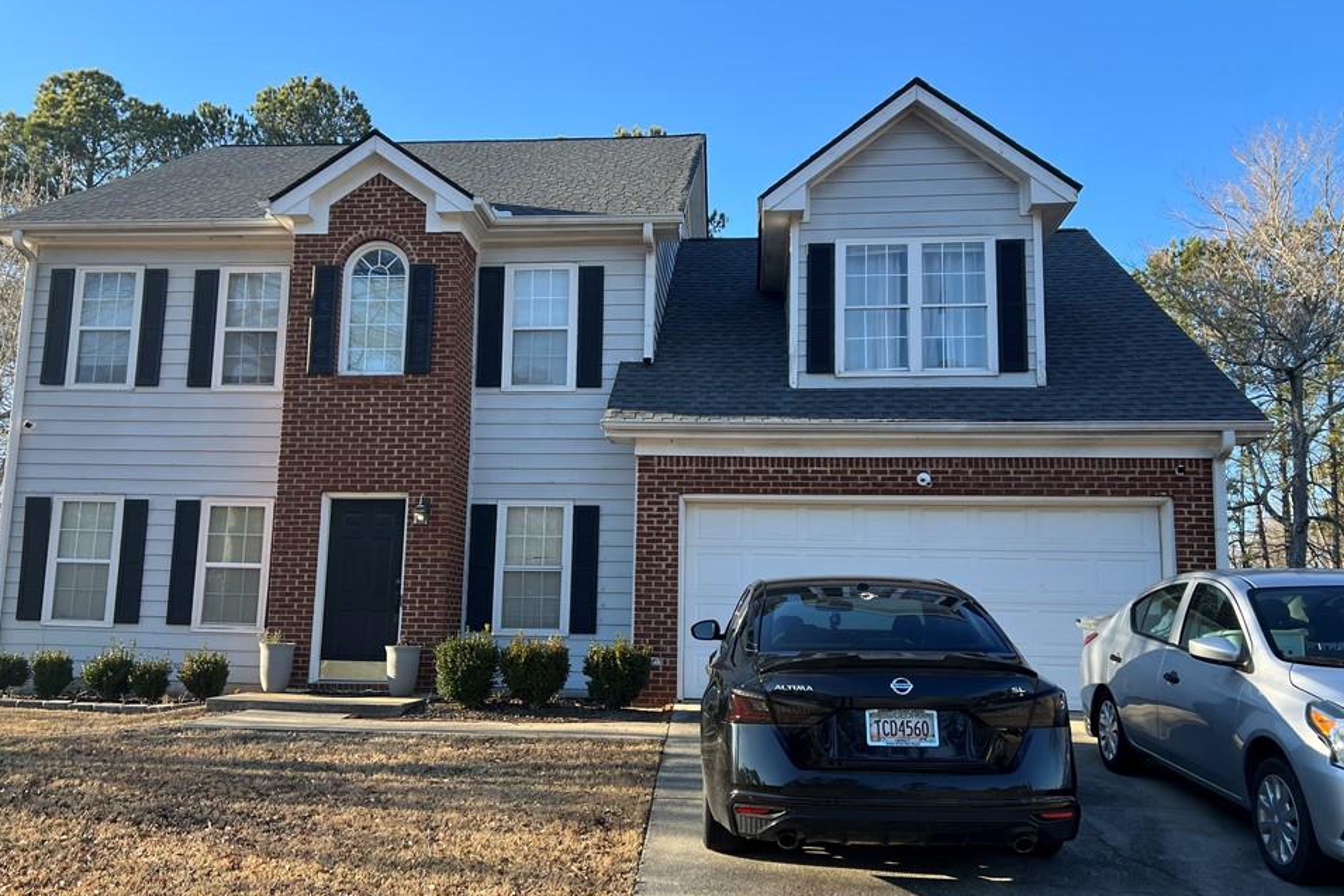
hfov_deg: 63.6
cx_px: 645
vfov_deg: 44.9
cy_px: 481
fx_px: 1083
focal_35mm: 29
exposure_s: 1/902
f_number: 1.5
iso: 50
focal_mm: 5.7
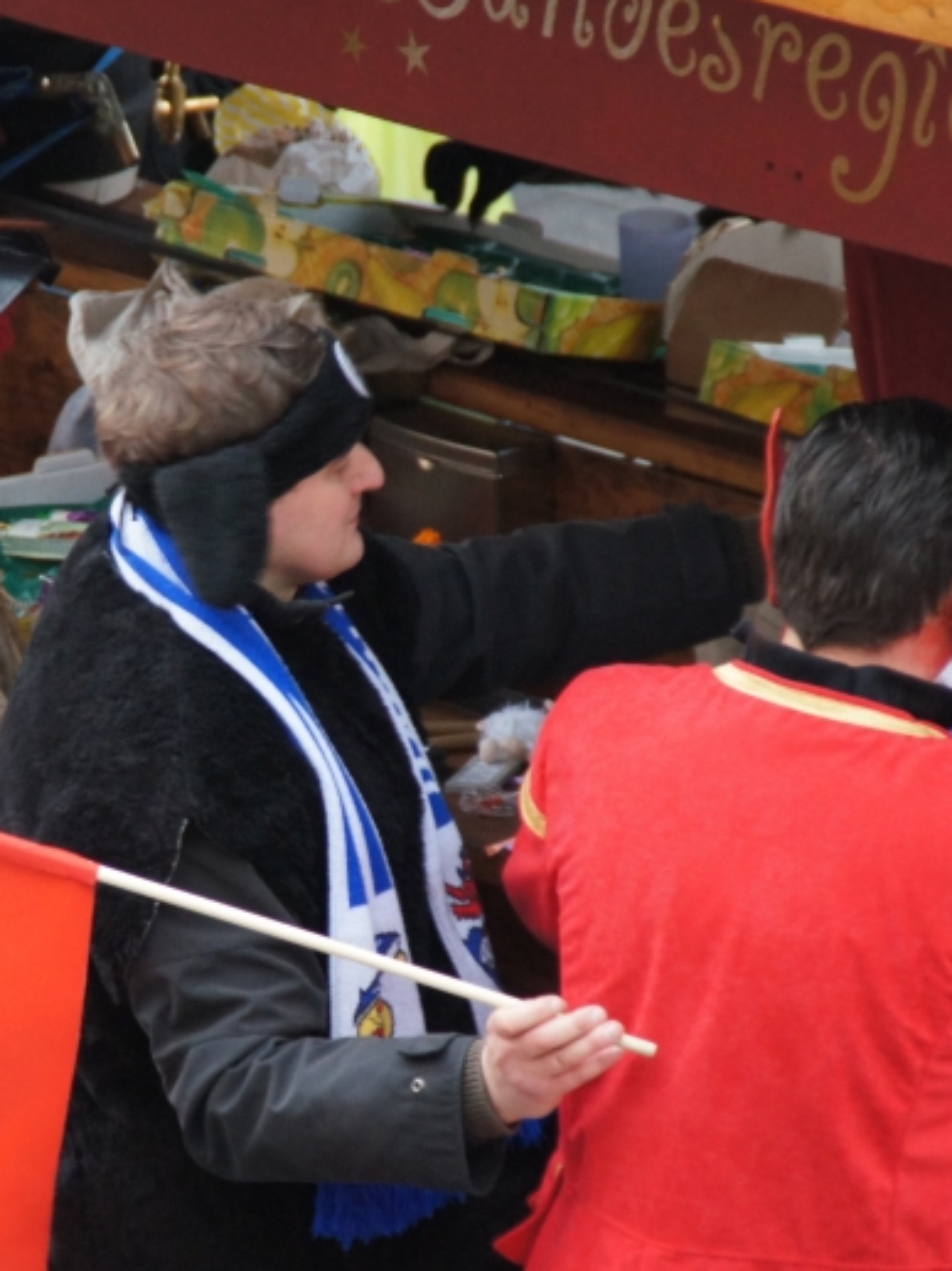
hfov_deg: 3.0
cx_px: 236
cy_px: 683
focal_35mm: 502
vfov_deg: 4.0
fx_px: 18431
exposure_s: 1/40
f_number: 6.3
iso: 1600
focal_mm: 200
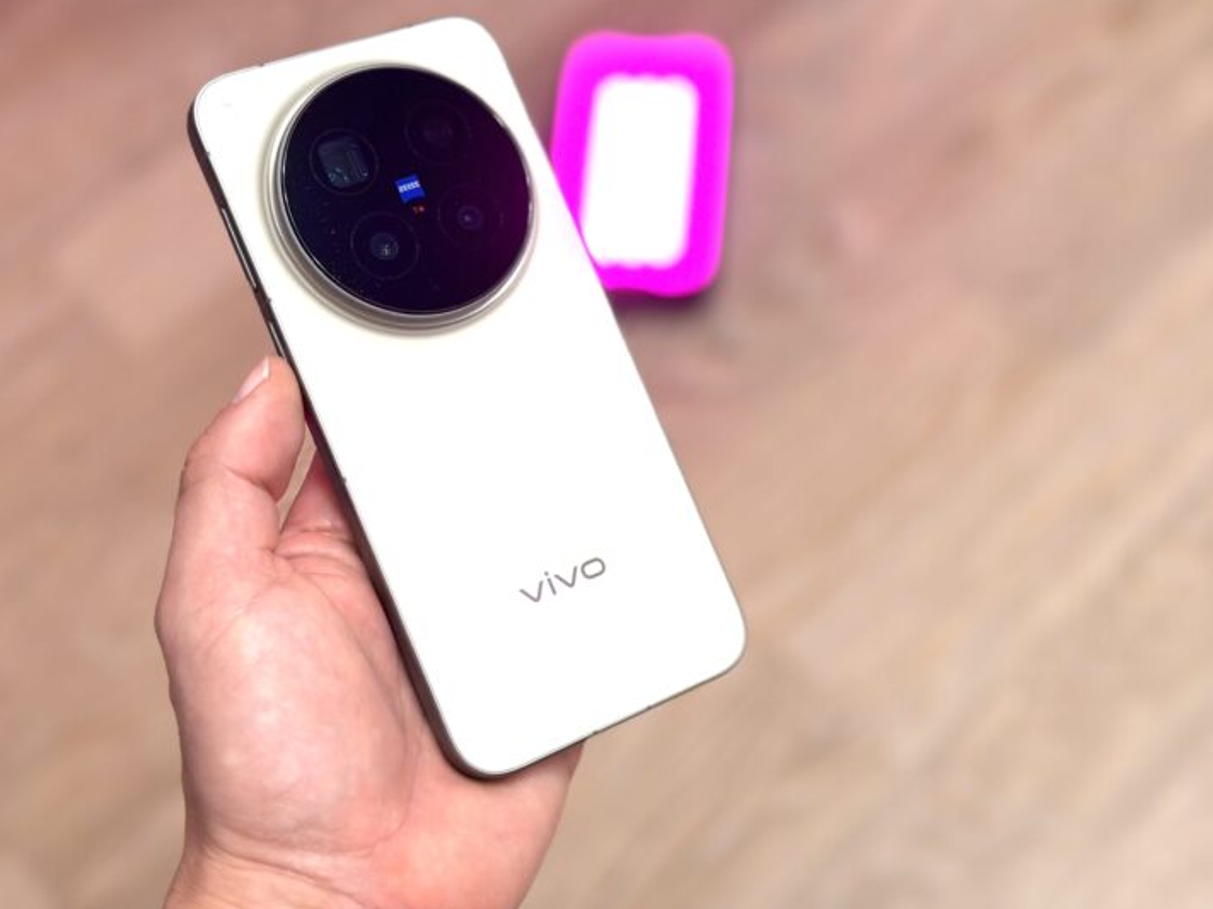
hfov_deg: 35.5
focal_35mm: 54
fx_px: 1892
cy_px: 404
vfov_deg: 27.0
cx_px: 590
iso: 100
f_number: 1.78
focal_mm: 6.76
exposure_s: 1/100
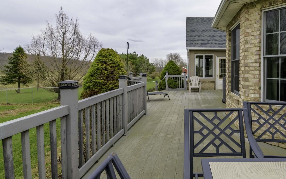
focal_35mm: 21
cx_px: 189
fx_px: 164
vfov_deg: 56.8
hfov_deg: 79.8
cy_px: 71
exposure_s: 1/500
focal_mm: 15
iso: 100
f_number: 18
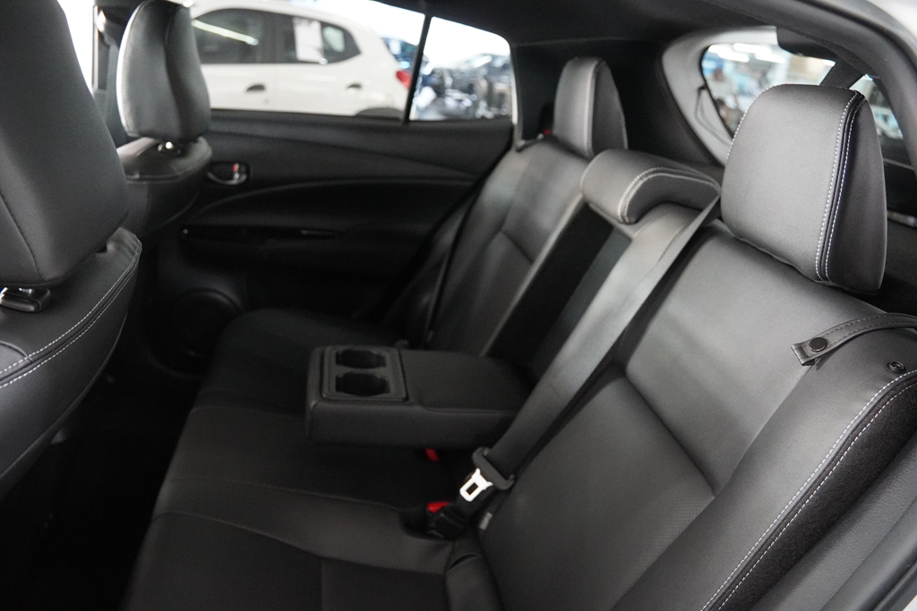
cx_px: 458
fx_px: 650
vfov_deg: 50.4
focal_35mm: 26
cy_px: 306
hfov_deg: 70.4
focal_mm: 17
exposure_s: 1/50
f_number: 2.8
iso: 6400
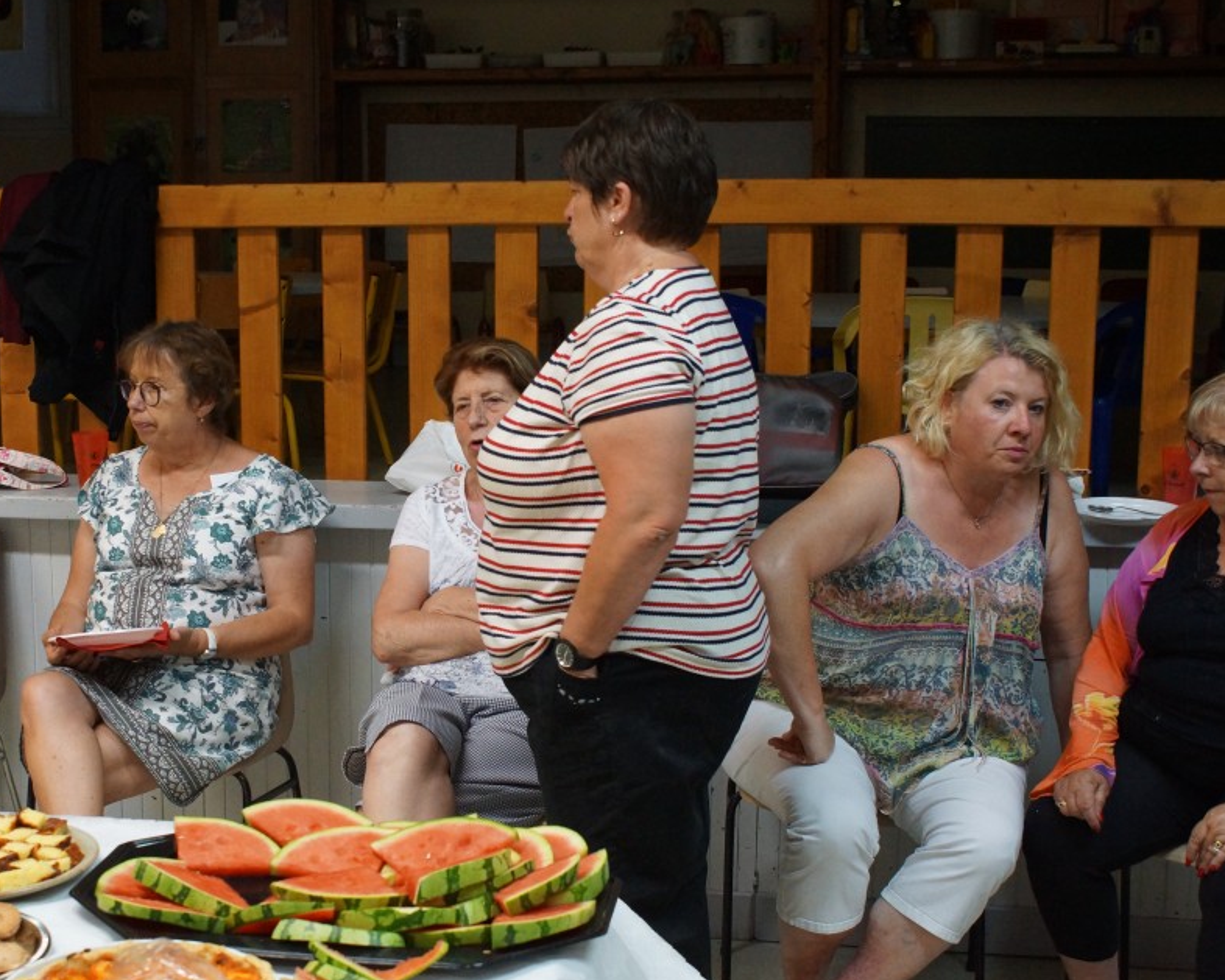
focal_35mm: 55
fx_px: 1994
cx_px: 455
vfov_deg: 27.6
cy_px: 499
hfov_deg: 34.0
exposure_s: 1/80
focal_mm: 30
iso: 1600
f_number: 5
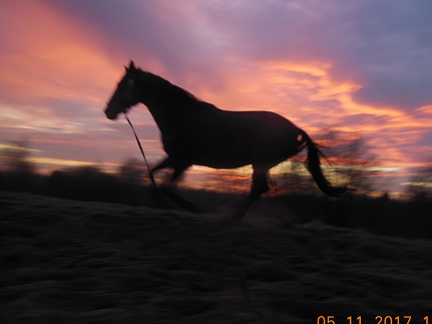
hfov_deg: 61.5
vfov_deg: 48.2
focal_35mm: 29
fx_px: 362
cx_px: 239
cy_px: 170
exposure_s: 1/30
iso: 160
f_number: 3.5
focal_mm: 4.5
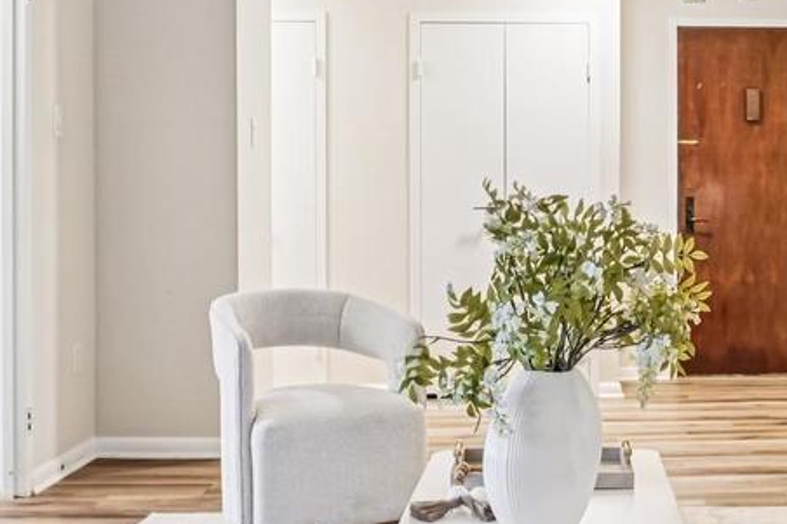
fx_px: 1149
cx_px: 705
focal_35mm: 53
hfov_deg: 35.6
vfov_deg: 25.7
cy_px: 256
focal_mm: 11
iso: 500
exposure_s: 1/5
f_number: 8
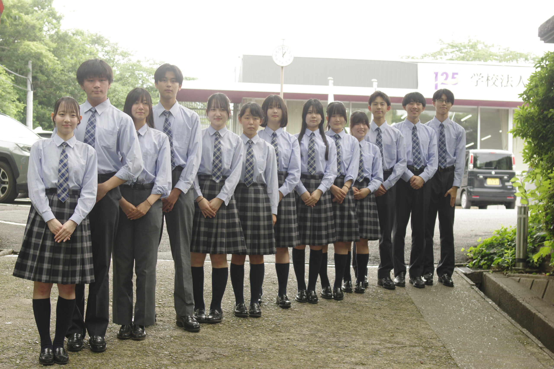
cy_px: 184
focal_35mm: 64
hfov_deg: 31.4
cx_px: 277
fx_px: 985
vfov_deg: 21.2
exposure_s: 1/80
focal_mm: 43
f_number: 4.5
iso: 200
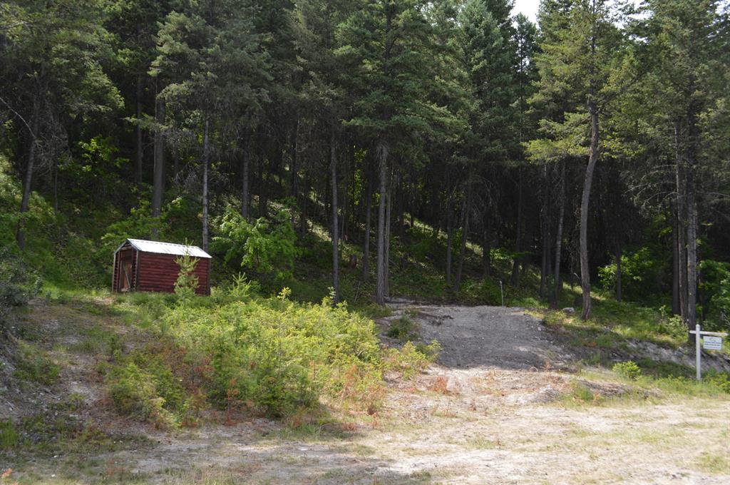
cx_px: 365
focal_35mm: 36
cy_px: 242
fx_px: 729
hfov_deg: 53.2
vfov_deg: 36.8
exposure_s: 1/100
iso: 100
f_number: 8
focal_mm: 24
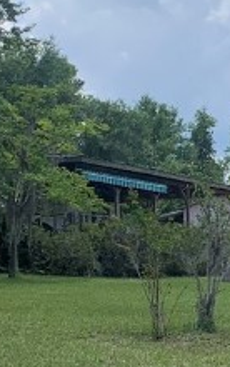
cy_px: 153
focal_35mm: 128
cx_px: 255
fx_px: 1280
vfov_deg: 16.3
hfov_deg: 10.1
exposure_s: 1/2364
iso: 25
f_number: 1.8
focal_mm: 4.25
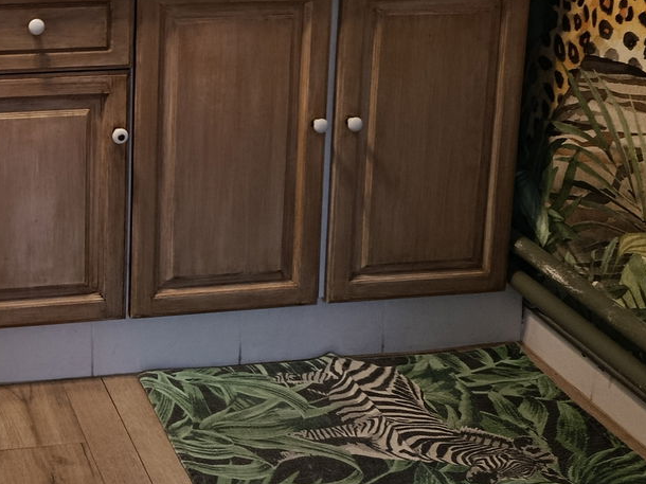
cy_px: -100
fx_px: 1175
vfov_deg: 21.6
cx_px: -46
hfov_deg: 28.3
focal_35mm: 63
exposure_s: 1/50
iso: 583
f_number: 1.7
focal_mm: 5.24
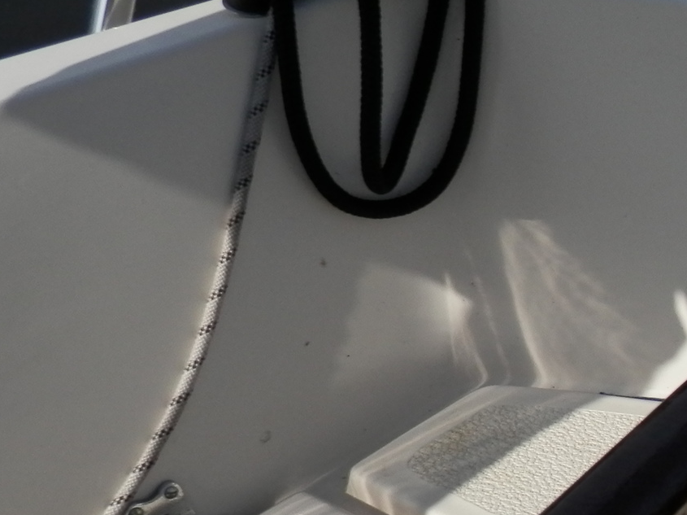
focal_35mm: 74
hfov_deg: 22.3
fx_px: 1468
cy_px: 472
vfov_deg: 19.5
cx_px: 992
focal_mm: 4.5
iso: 80
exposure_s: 1/250
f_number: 8.7
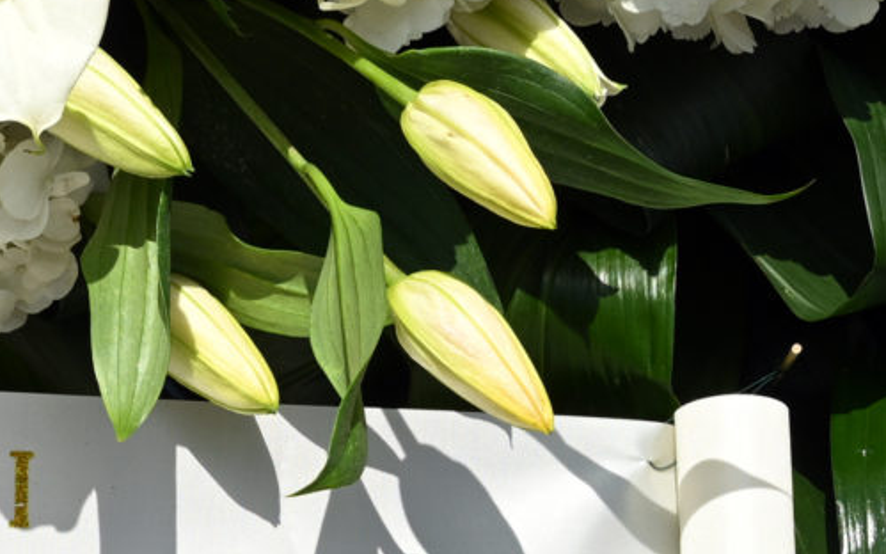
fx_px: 5434
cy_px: 409
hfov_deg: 9.0
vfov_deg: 5.8
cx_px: -639
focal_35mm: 225
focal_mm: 43
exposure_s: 1/400
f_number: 8
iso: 100
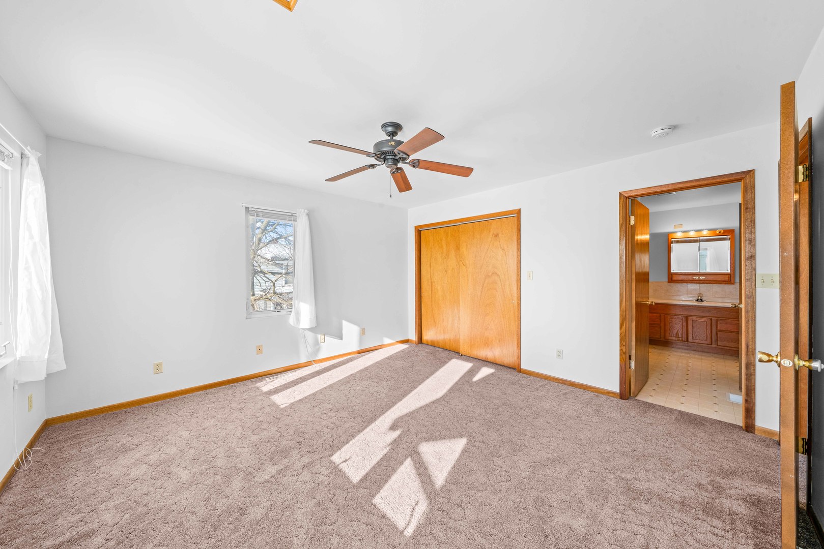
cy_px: 274
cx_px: 412
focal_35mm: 12
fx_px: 275
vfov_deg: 90.0
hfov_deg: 112.6
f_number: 11
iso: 125
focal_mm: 12
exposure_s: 1/2.5
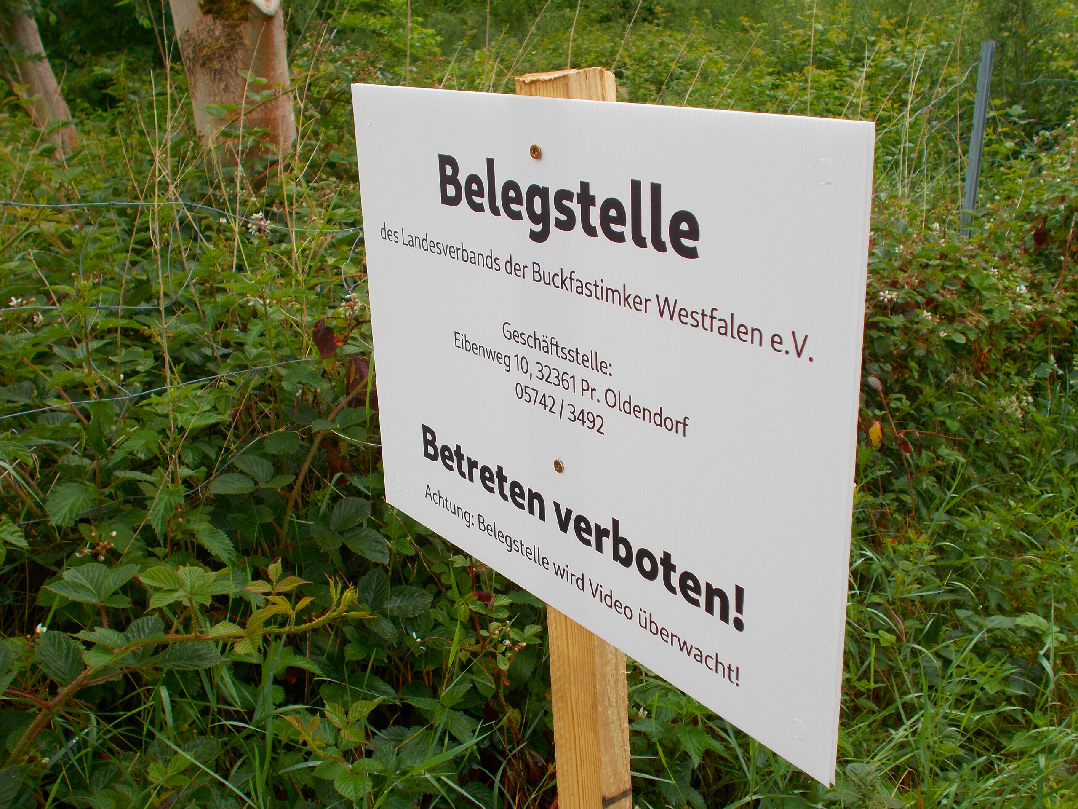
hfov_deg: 47.9
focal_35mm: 39
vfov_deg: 36.8
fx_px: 1215
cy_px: 404
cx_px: 539
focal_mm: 6.9
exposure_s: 1/160
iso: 80
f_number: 3.9
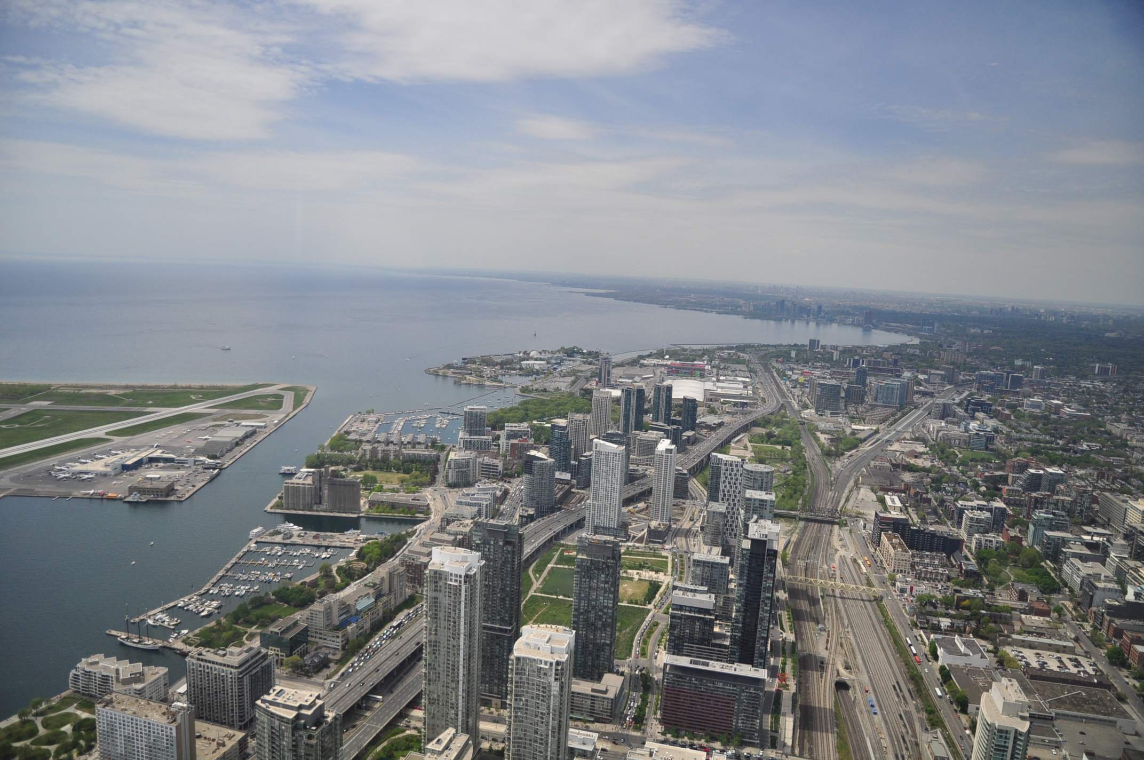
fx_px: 762
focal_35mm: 24
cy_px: 380
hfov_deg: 73.8
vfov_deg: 53.0
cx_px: 572
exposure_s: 1/1500
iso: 360
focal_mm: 16
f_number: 4
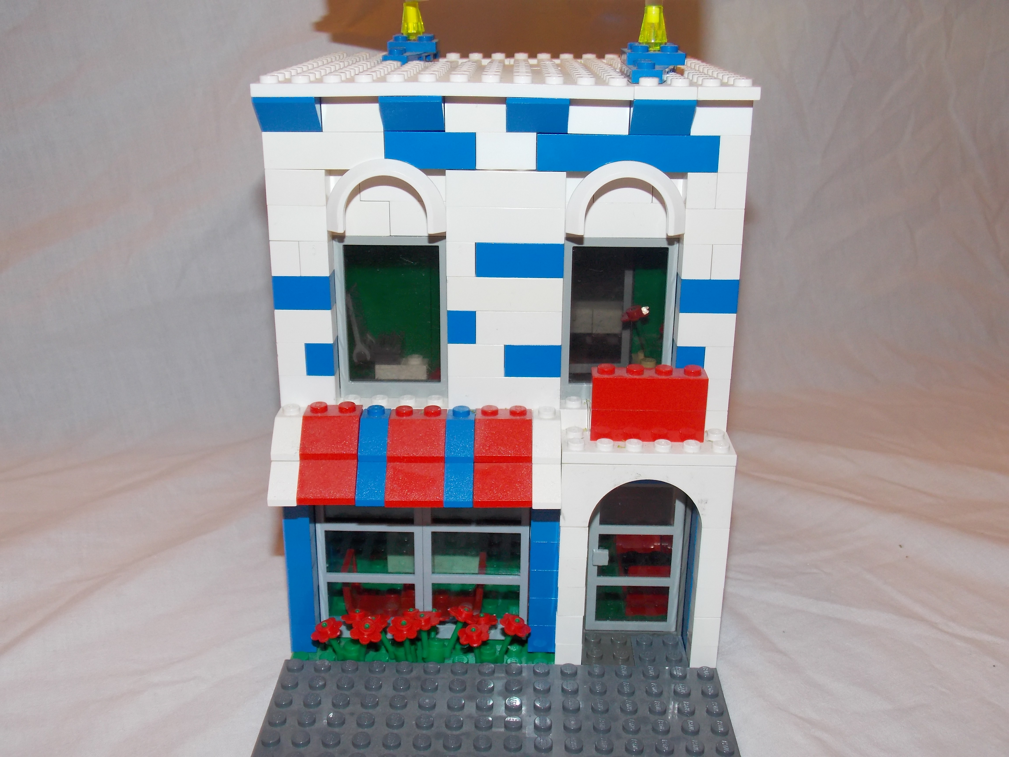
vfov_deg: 41.8
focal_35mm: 34
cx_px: 504
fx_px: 991
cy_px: 378
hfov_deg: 54.0
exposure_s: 1/30
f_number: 3.4
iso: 200
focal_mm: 6.1
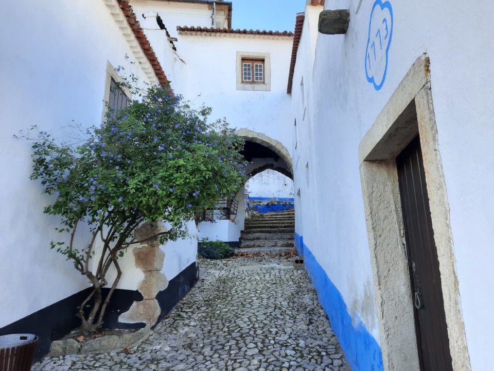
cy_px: 186
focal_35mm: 25
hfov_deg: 69.4
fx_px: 357
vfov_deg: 54.9
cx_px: 247
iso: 32
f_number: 2
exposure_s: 1/156
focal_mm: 4.6
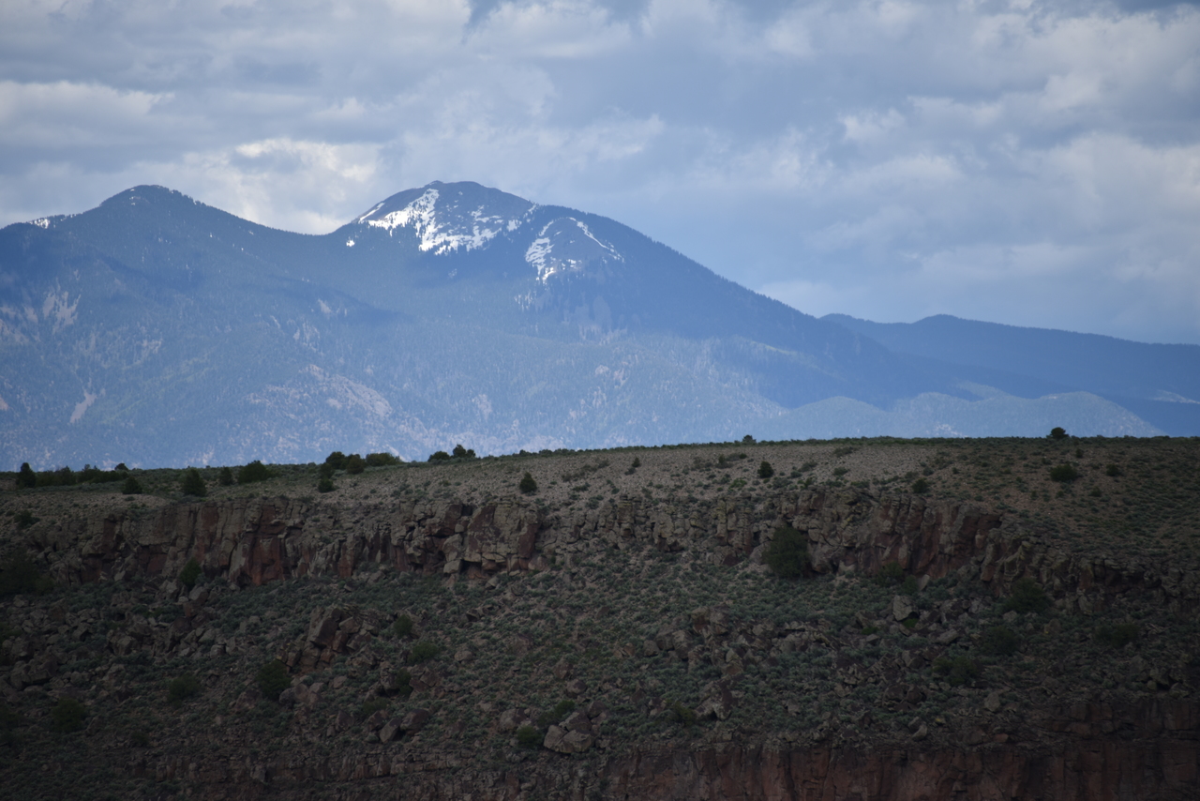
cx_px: 600
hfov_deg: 6.9
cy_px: 400
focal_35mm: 300
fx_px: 10002
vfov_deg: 4.6
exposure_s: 1/640
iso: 100
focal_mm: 300
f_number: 6.3
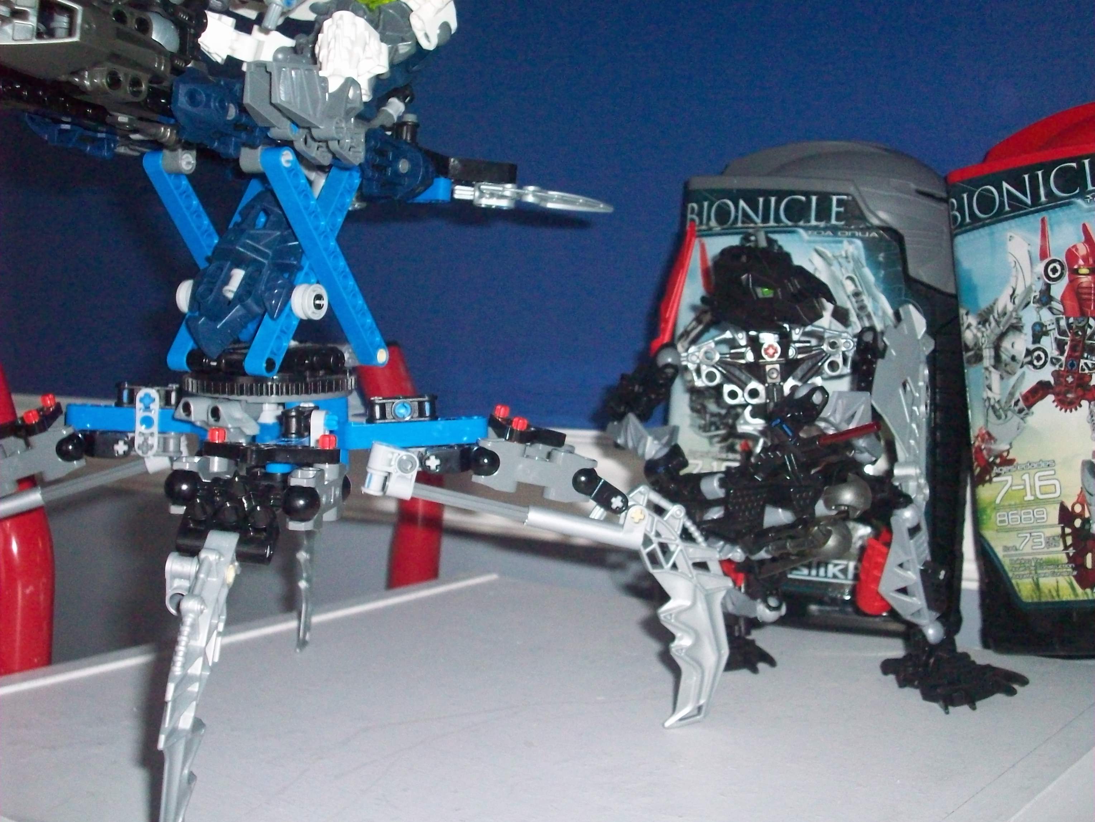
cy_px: 411
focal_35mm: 46
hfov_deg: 41.2
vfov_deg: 31.5
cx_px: 548
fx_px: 1455
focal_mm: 7.6
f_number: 3.1
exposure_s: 1/71.9
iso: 400
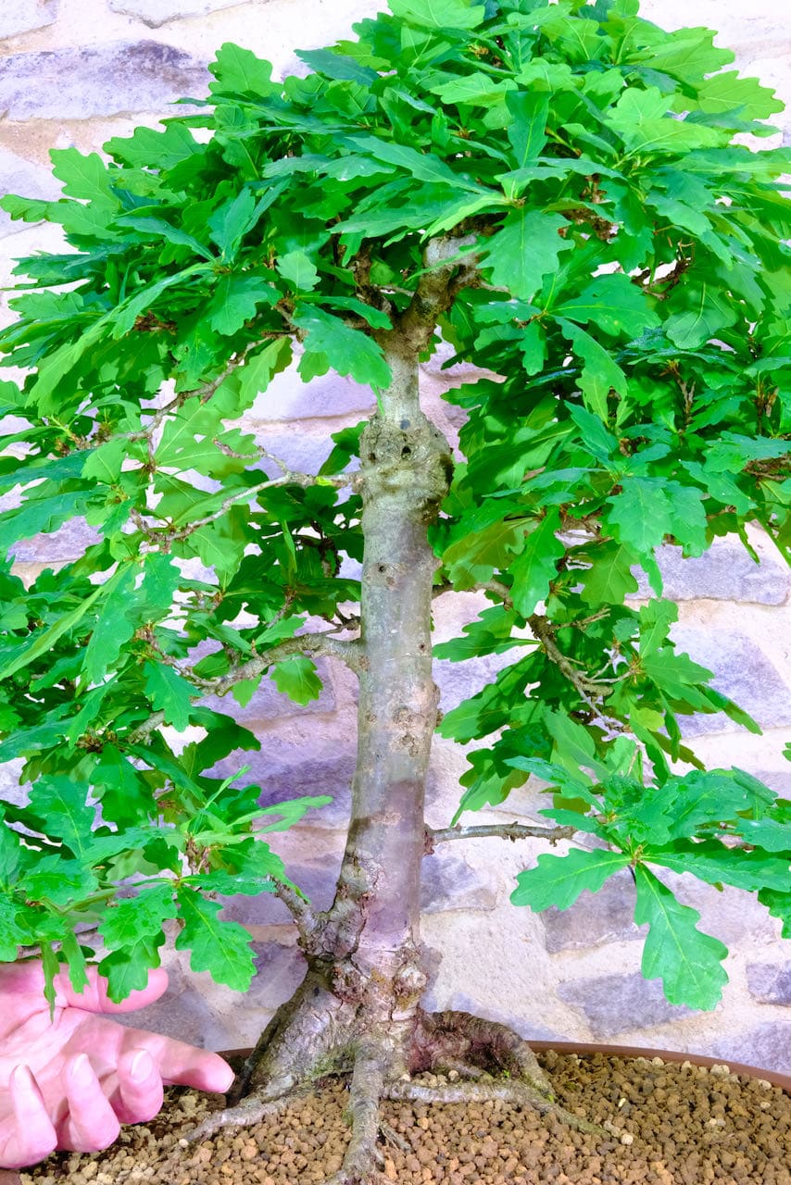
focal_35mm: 69
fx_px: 2273
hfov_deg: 19.7
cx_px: 396
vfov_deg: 29.2
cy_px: 592
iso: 3200
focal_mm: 46.3
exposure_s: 1/15
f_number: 16
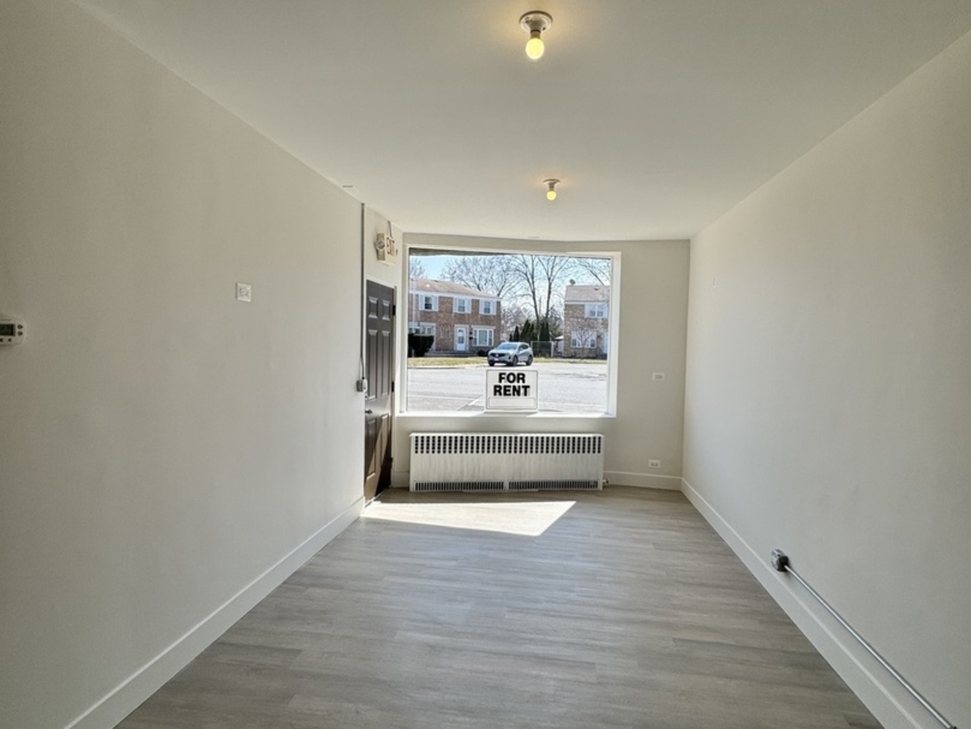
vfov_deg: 85.7
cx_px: 486
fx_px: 393
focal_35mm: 14
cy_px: 364
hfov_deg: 102.0
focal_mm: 2.22
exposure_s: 1/932
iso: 50
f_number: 2.2
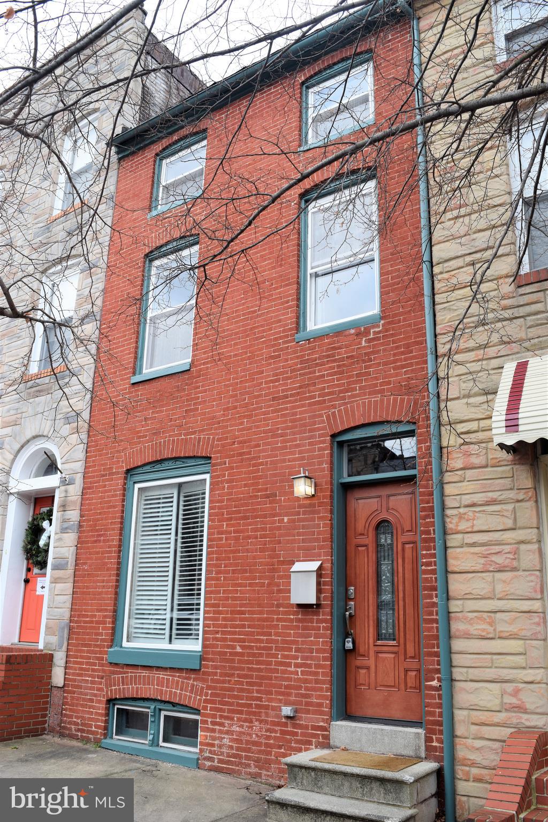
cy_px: 411
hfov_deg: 41.7
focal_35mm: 32
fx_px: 719
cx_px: 274
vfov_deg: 59.5
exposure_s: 1/200
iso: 400
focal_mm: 21
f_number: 7.1
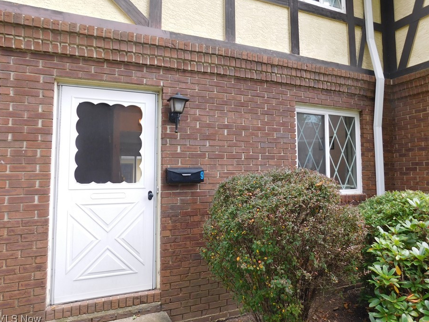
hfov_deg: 67.1
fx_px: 322
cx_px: 237
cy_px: 147
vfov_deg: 53.0
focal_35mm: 26
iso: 125
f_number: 3
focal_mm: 4
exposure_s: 1/40
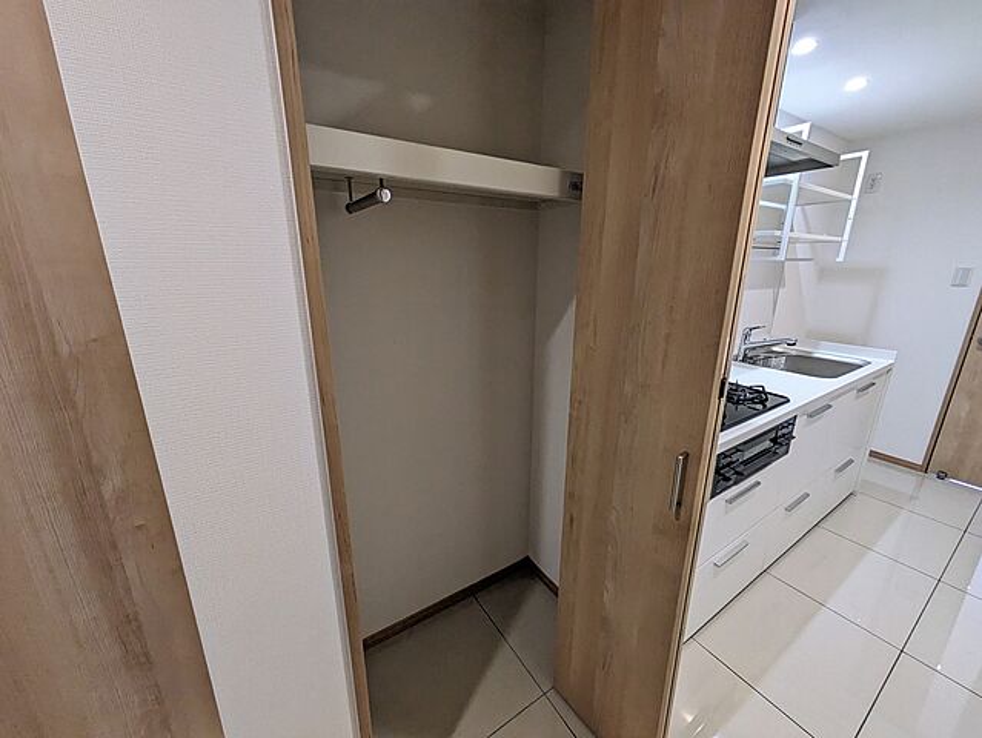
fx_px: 397
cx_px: 491
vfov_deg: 85.7
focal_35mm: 14
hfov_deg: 102.0
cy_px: 369
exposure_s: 1/120
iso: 471
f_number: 2.2
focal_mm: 1.83
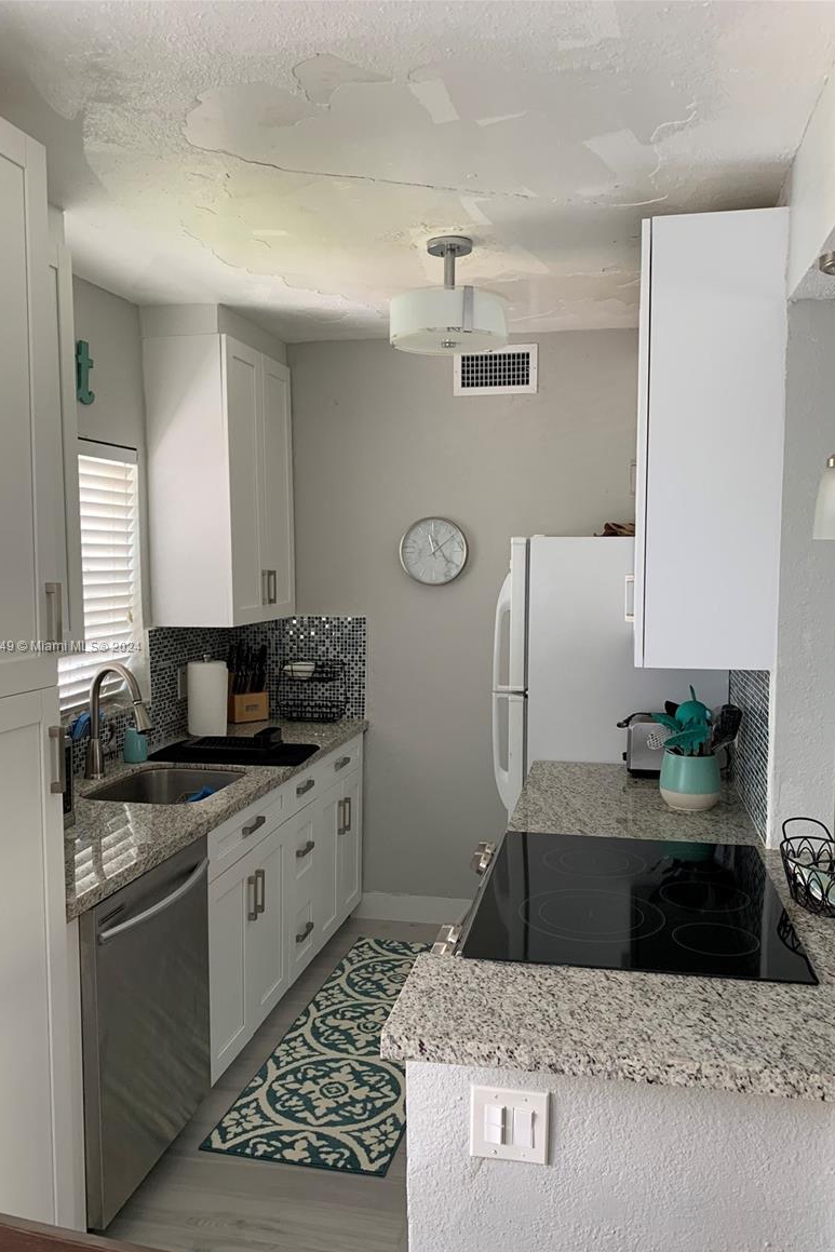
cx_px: 429
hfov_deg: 46.4
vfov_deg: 65.5
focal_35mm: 28
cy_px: 647
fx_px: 974
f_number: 1.8
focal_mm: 4.25
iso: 100
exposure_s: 1/70
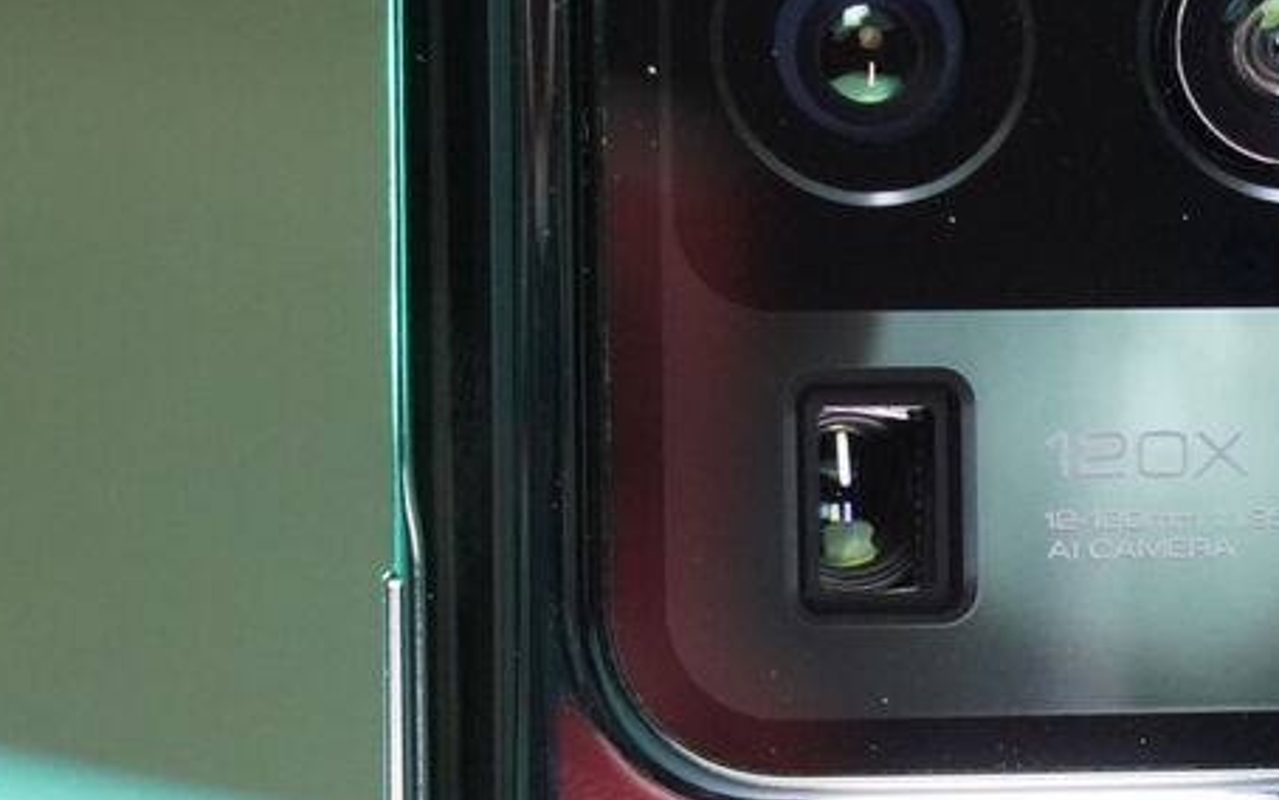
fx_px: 5265
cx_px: 1272
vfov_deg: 8.7
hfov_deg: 13.7
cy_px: 197
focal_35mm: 151
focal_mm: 70
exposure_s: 1/200
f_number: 8
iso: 6400
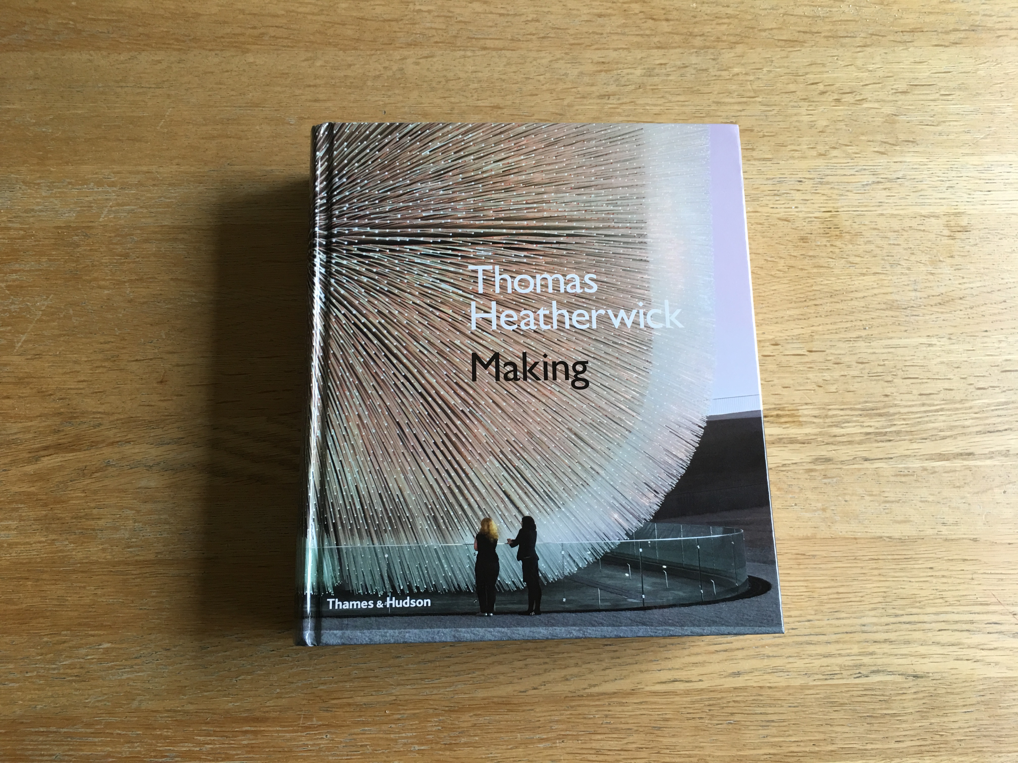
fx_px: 853
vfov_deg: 48.2
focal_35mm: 29
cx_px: 509
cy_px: 382
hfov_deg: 61.7
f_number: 2.2
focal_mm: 4.15
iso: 32
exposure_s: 1/17
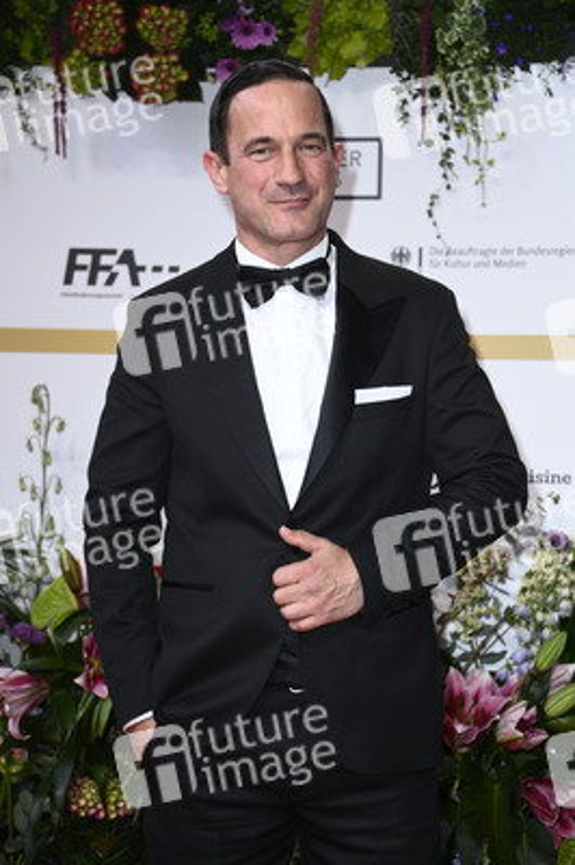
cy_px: 432
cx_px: 288
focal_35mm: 100
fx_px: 2400
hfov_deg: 13.7
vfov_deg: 20.4
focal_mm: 100
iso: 500
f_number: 5.6
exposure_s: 1/250
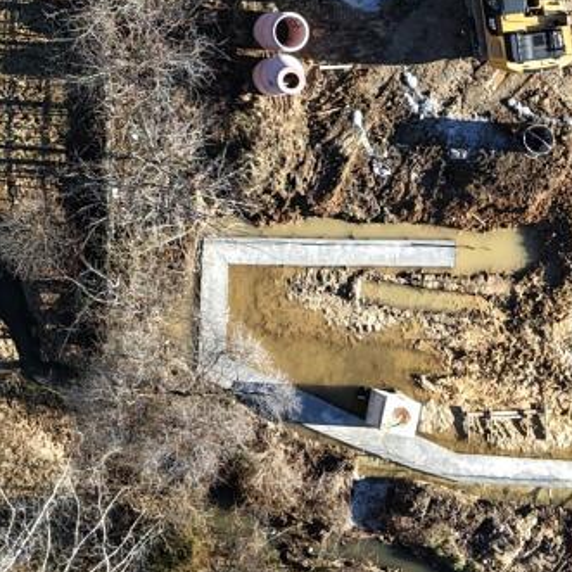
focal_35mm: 128
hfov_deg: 12.5
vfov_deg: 13.3
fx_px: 2393
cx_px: -448
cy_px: -78
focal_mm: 8.67
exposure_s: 1/1000
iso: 100
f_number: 1.8
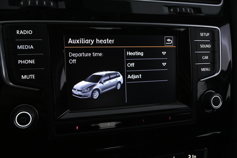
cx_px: 118
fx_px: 222
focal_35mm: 34
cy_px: 79
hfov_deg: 56.1
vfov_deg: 39.1
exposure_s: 1/100
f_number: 5.6
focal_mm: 22.5
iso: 6400
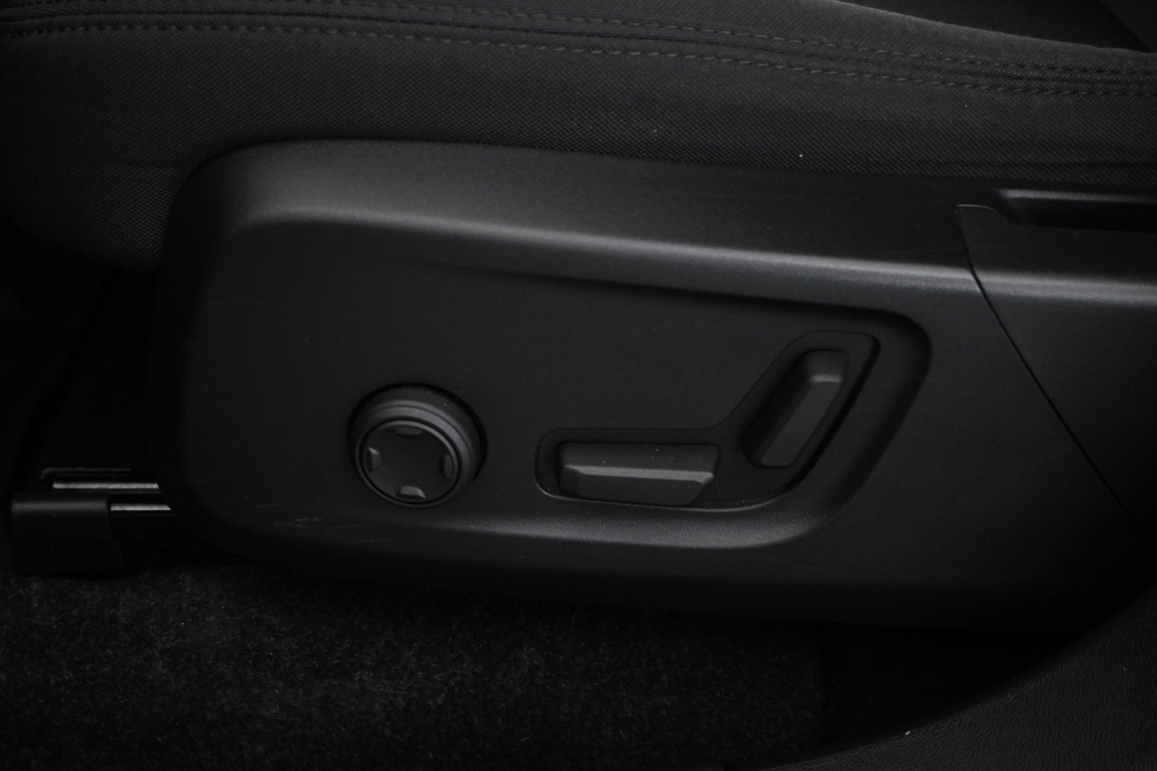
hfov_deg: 43.0
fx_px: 1470
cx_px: 578
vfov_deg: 29.4
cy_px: 386
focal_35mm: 46
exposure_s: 1/15
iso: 1600
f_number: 4.8
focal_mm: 30.5
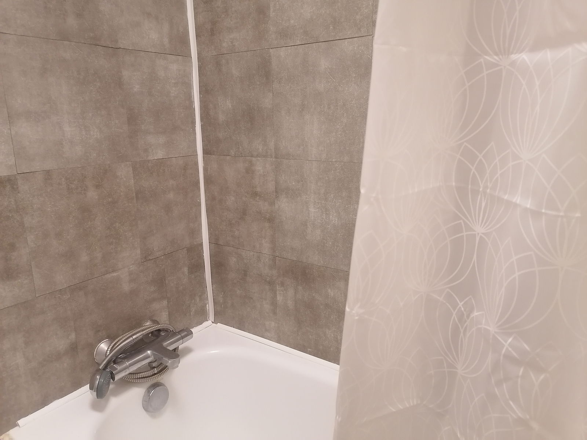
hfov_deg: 65.3
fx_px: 458
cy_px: 220
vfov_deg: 51.4
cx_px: 294
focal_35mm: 27
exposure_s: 1/25
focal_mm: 5.3
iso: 640
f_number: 1.8
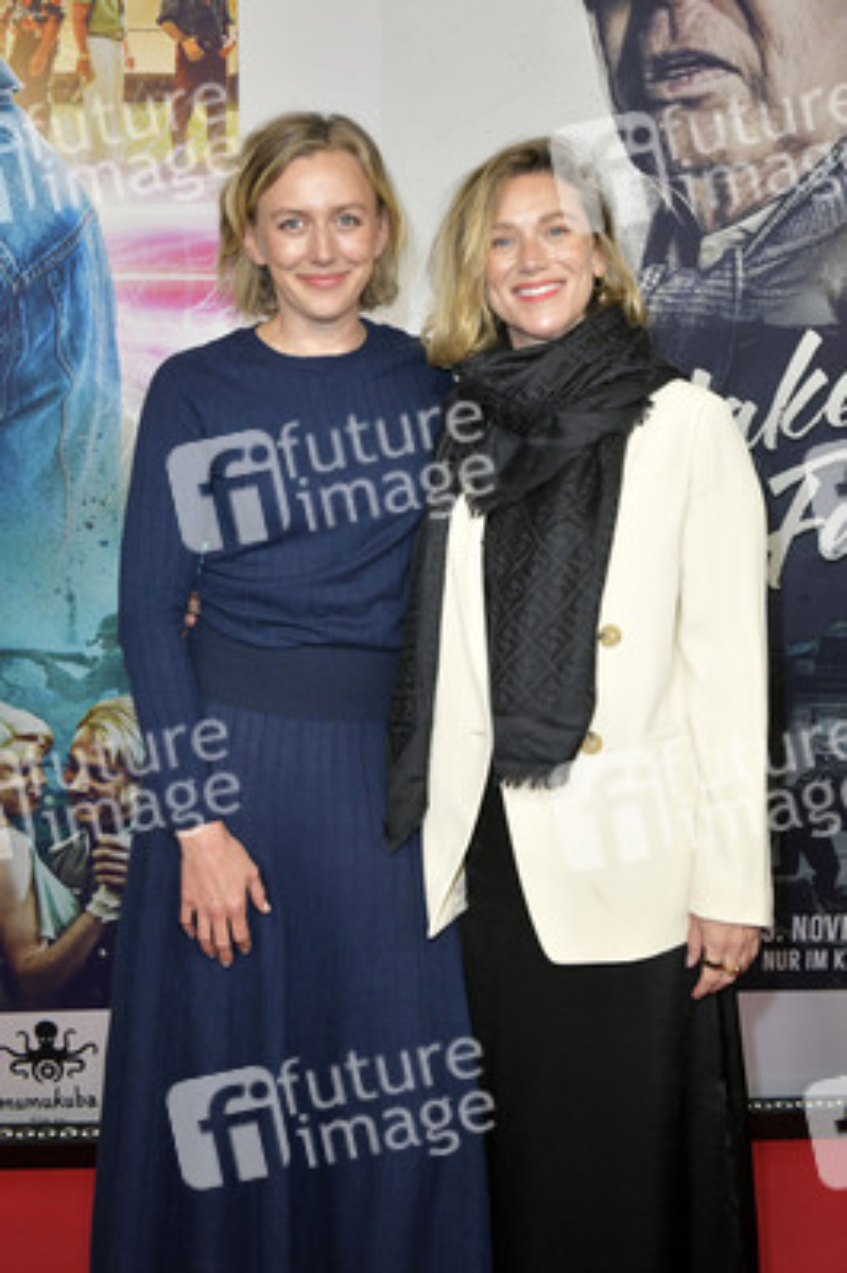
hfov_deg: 35.0
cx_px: 424
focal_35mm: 38
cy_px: 636
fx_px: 1343
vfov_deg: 50.7
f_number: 8
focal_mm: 38
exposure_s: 1/250
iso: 1600
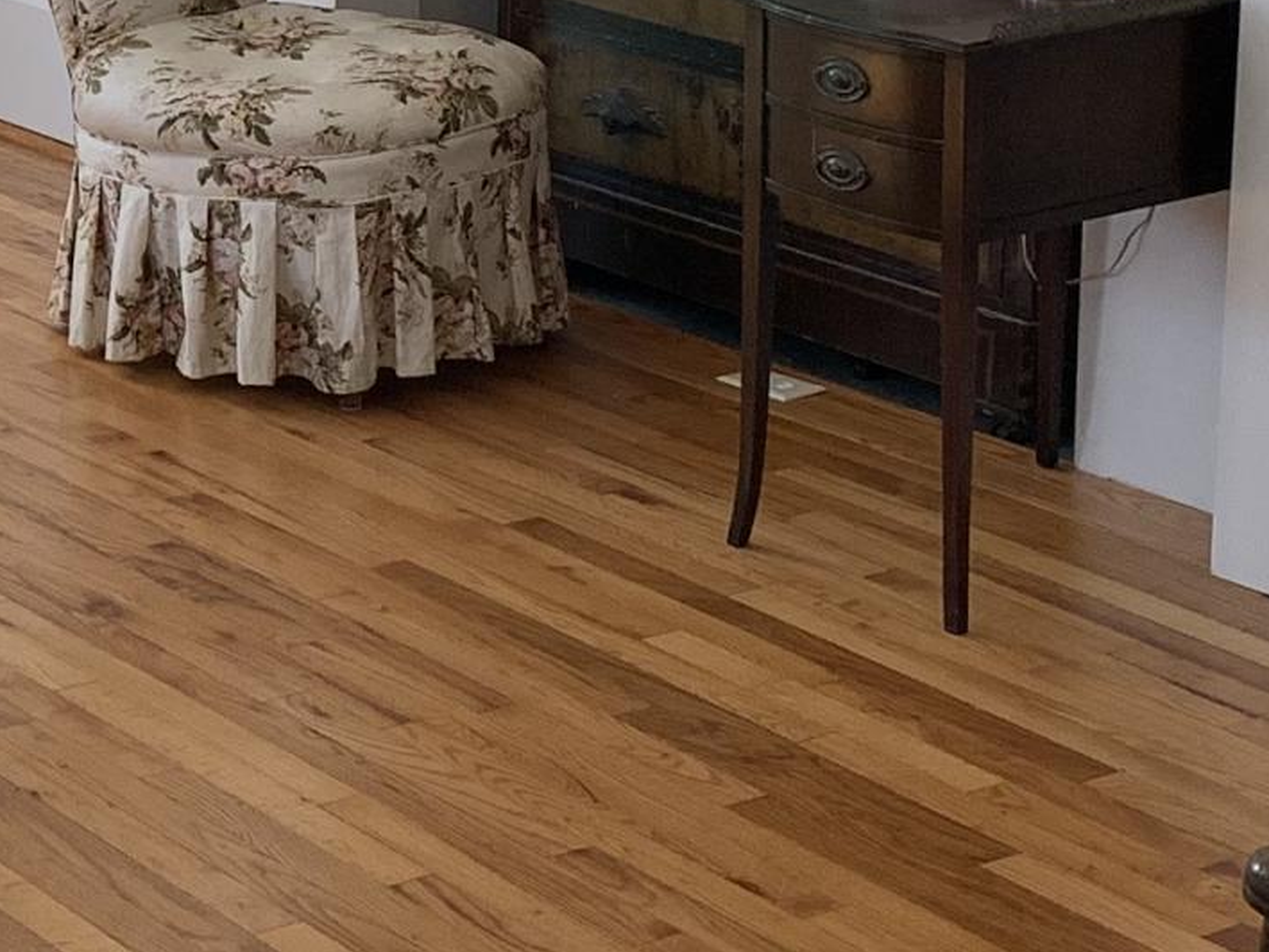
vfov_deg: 13.2
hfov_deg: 17.3
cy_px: -125
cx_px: -98
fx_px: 4033
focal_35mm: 110
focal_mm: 4.25
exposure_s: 1/121
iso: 64
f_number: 1.8
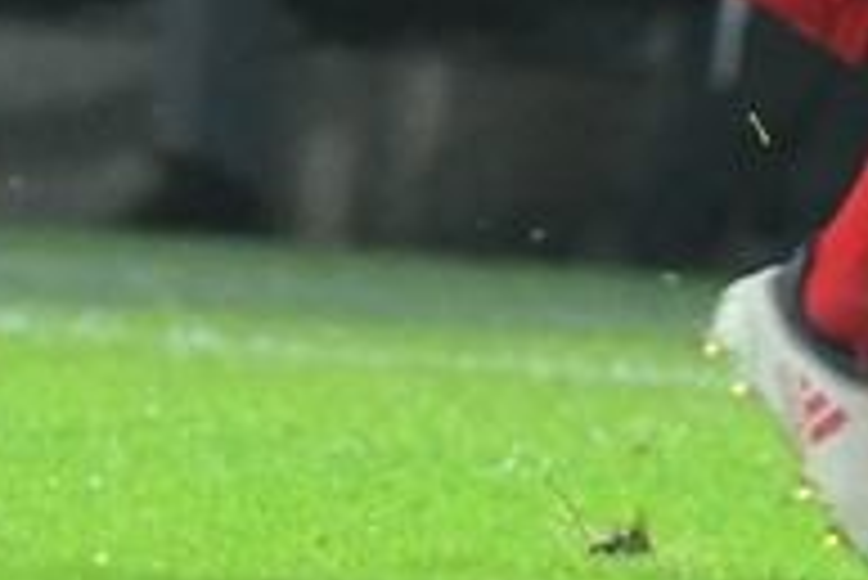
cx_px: 1448
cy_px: -283
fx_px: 59863
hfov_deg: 0.8
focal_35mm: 2481
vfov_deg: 0.6
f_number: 5.6
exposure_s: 1/640
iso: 10000
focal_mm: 400
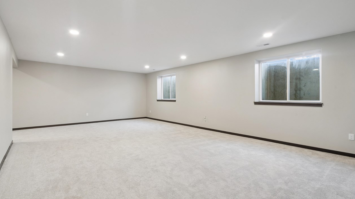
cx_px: 176
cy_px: 95
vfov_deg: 63.9
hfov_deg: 95.9
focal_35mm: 17
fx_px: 160
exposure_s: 1/4
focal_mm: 16
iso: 400
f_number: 10
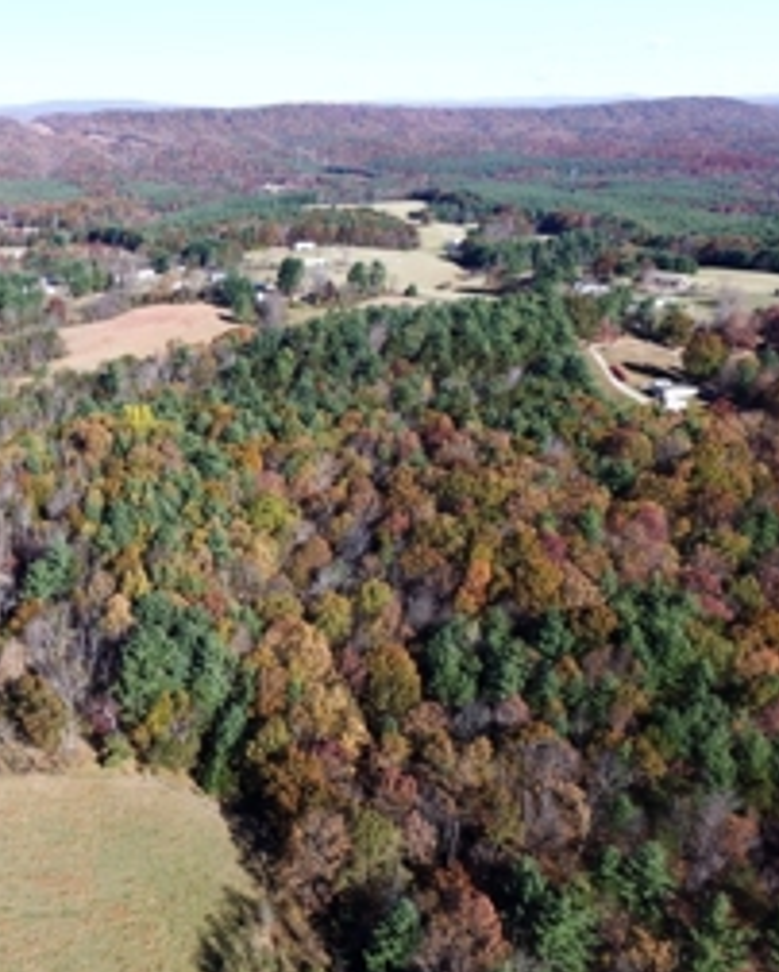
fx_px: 892
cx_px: 69
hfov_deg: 42.9
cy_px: 482
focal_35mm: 31
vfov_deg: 57.1
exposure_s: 1/475
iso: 100
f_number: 2.8
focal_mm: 3.61
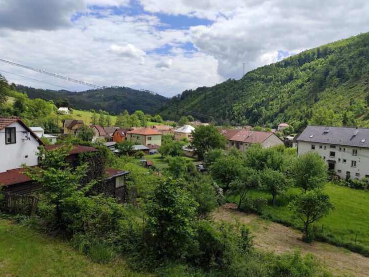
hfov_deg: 71.6
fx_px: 256
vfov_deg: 56.8
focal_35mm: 24
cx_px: 187
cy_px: 137
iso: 50
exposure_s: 1/1301
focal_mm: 6.19
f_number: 1.65
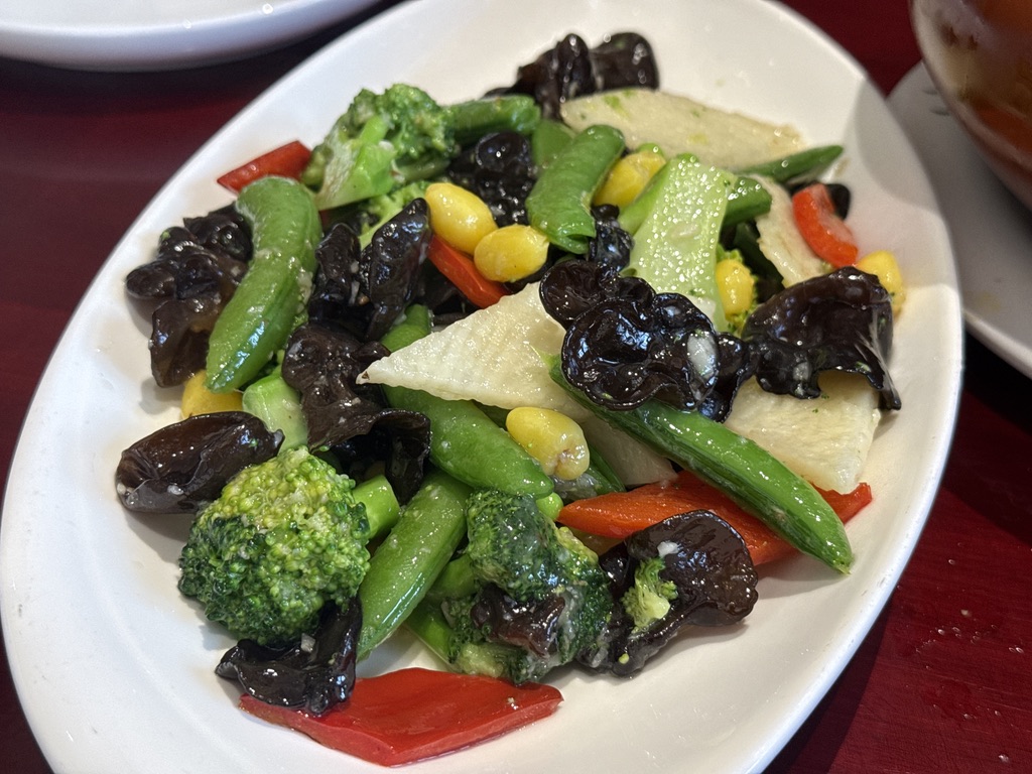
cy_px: 387
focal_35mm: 48
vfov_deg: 30.3
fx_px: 1431
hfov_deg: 39.7
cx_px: 516
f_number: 1.78
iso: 100
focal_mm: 6.76
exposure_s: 1/100
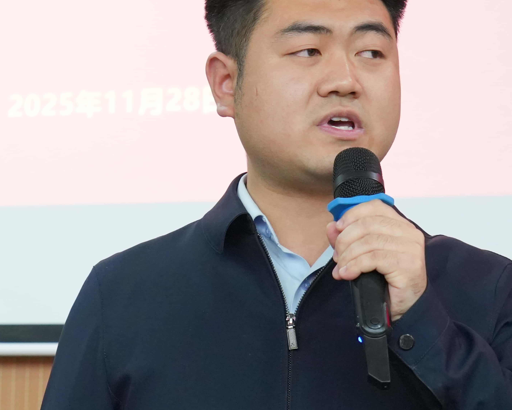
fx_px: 1758
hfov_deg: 16.5
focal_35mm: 116
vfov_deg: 13.3
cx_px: 149
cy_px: 164
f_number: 5.6
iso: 3200
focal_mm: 50
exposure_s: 1/125
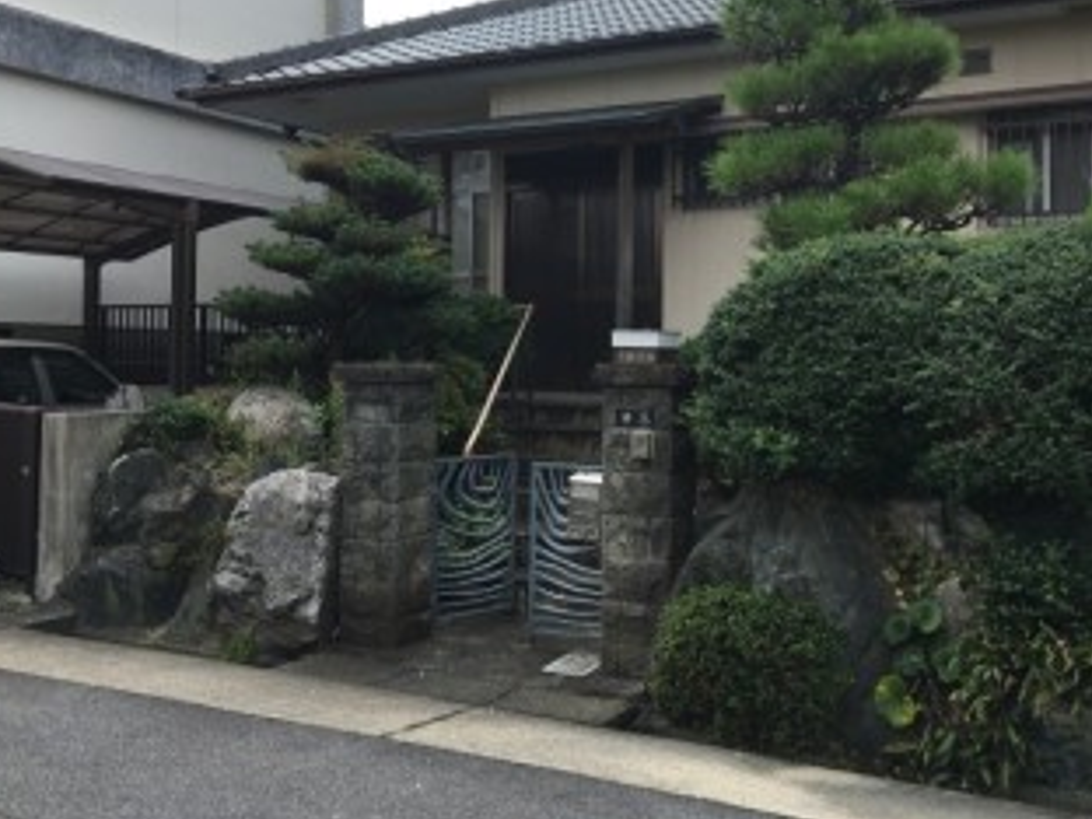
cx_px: 648
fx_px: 1262
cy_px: 324
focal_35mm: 40
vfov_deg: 35.8
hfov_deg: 46.6
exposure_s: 1/884
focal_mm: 4.15
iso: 25
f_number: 2.2
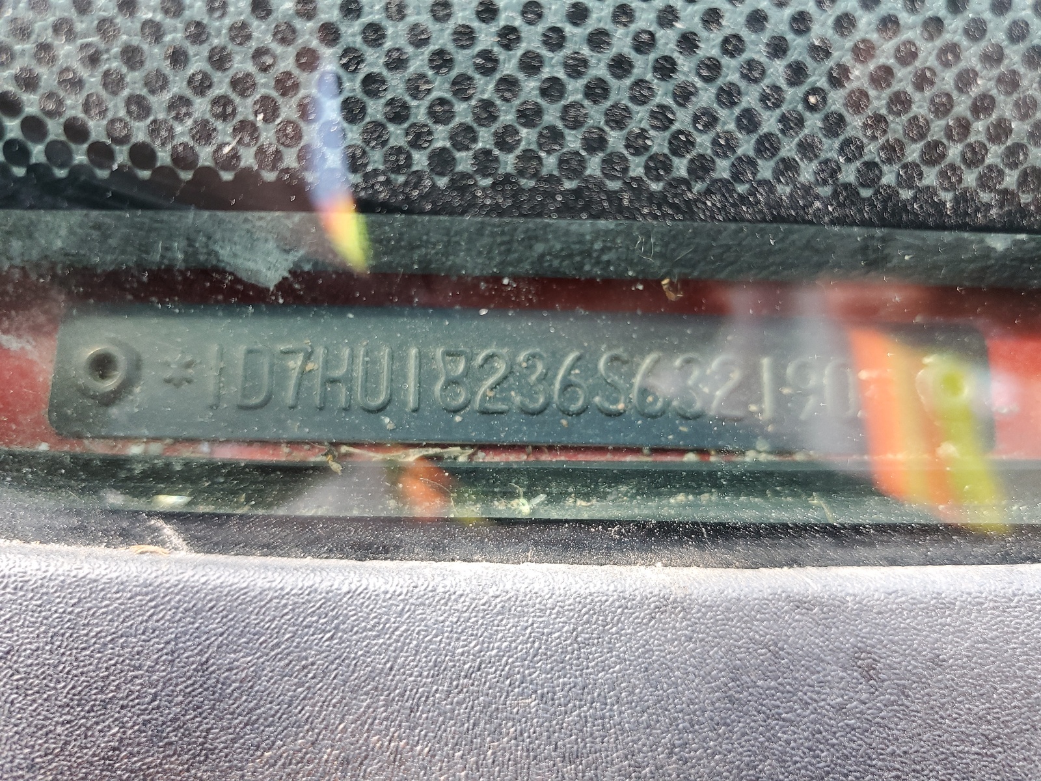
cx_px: 520
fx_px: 782
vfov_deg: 53.1
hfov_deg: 67.3
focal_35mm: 26
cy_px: 390
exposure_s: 1/120
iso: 93
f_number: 1.5
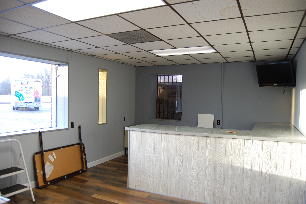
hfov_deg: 67.4
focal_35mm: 27
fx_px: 229
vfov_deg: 47.8
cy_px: 102
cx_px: 153
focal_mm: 18
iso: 400
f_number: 3.5
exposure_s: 1/50
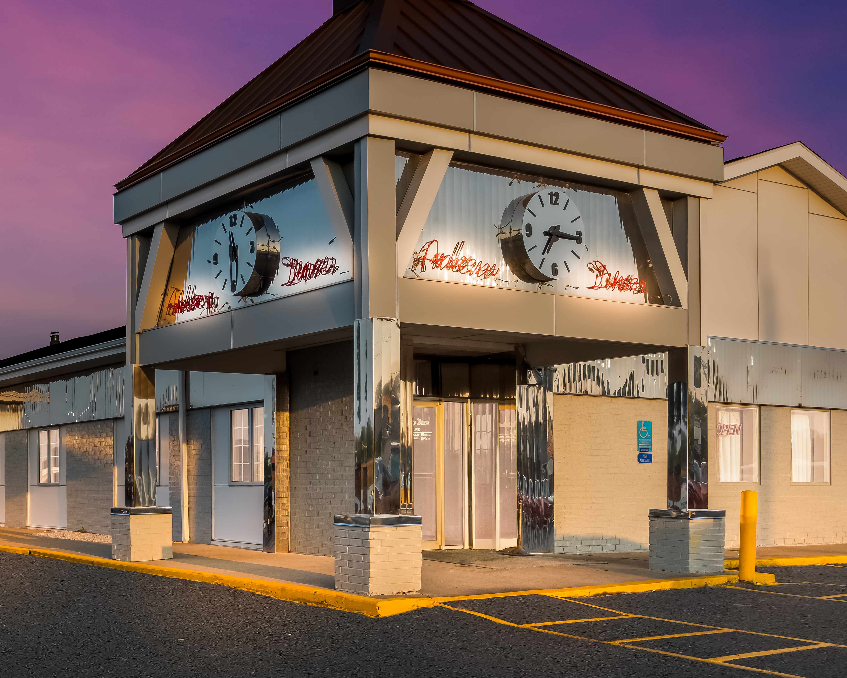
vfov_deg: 38.8
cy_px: 236
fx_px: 953
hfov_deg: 46.1
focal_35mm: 38
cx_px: 204
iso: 100
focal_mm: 24
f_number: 16
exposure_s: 1/20
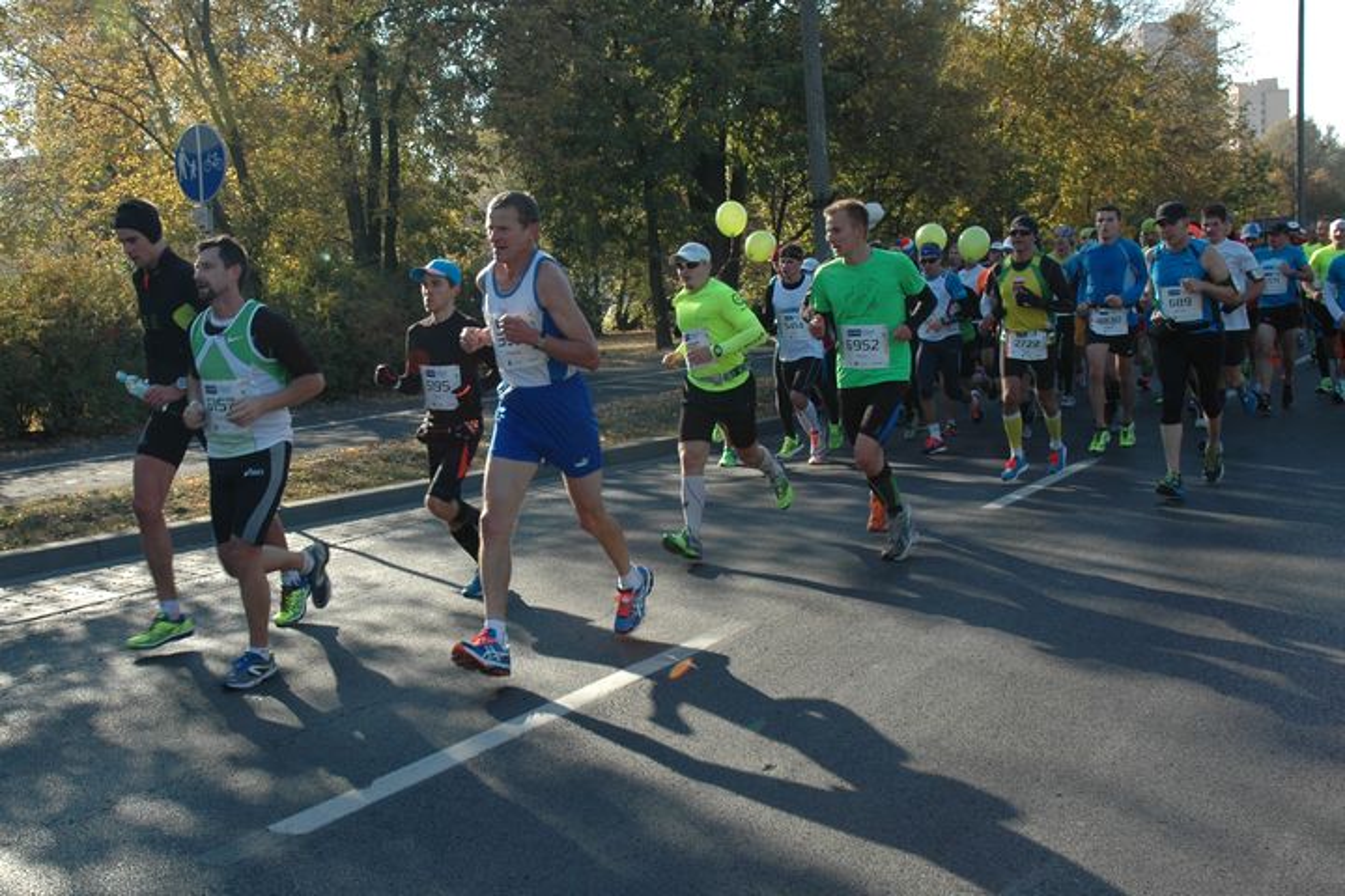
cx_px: 672
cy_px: 448
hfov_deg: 57.2
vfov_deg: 40.0
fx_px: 1233
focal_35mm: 33
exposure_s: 1/200
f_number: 7.1
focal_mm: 22
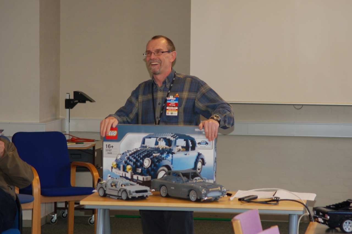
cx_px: 176
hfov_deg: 14.9
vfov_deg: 9.9
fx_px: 1348
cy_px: 117
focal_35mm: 138
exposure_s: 1/60
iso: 400
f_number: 4
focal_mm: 92
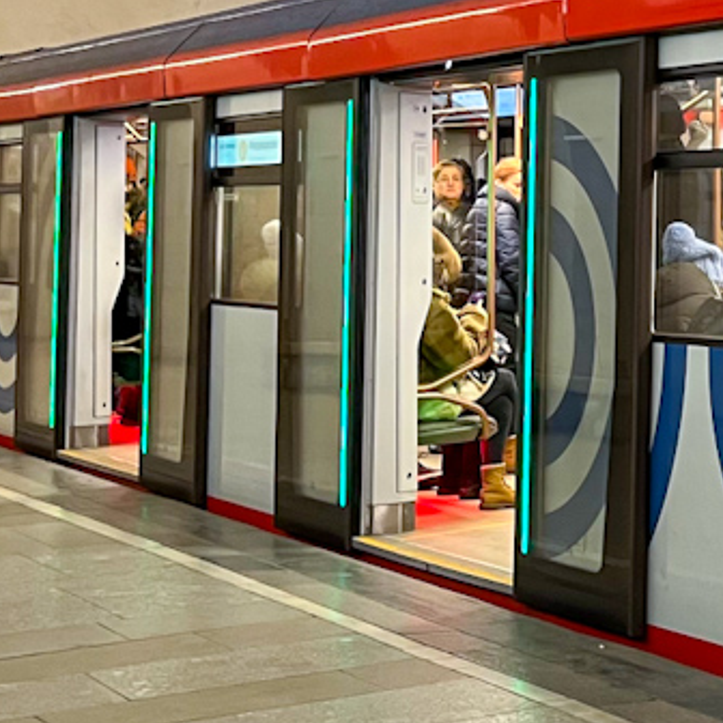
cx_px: 1074
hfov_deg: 17.6
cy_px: 180
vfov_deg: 19.4
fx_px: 2103
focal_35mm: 89
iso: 320
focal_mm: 5.1
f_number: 1.6
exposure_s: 1/60
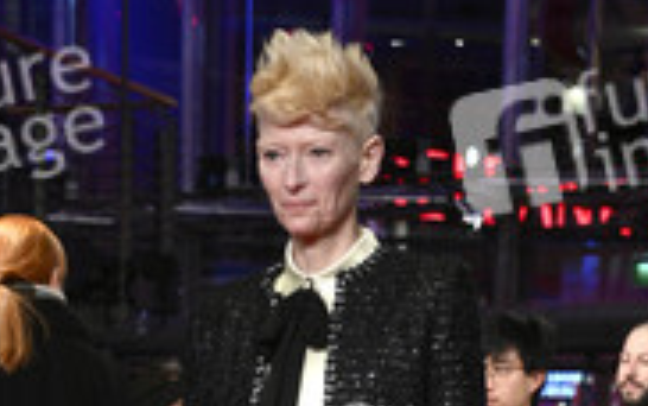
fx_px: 2456
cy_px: 666
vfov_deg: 9.1
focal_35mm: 139
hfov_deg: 15.0
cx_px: 310
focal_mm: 62
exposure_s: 1/250
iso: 5000
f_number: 5.6
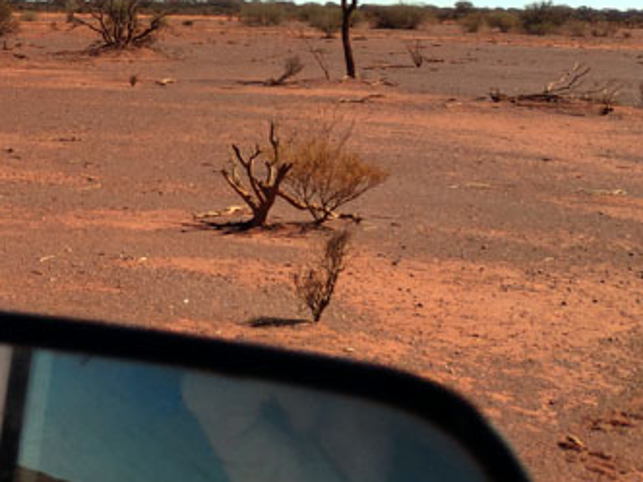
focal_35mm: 77
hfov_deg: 21.2
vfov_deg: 17.3
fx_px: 1430
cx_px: -329
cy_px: -242
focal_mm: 4.25
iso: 100
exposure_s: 1/1402
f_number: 1.7
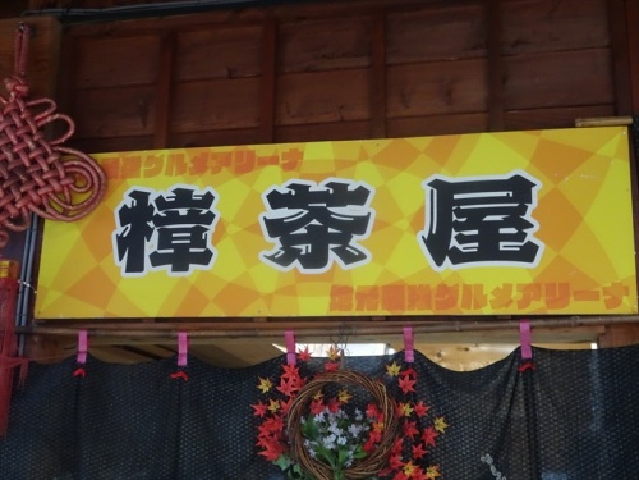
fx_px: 812
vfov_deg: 32.9
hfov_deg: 42.9
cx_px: 320
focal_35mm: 44
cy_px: 240
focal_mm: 7.58
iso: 800
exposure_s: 1/15
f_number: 4.5
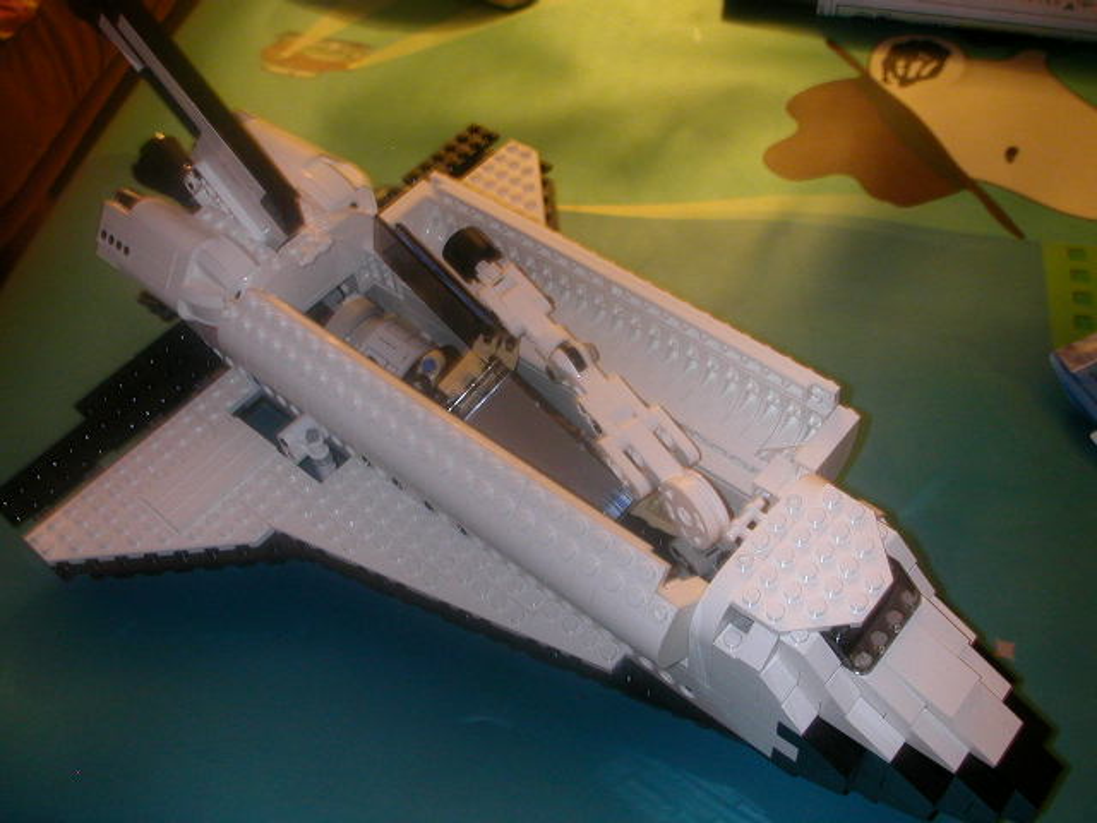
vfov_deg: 38.7
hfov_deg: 50.1
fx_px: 1173
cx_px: 548
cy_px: 412
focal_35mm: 37
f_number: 4.5
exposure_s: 1
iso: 200
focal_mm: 5.6
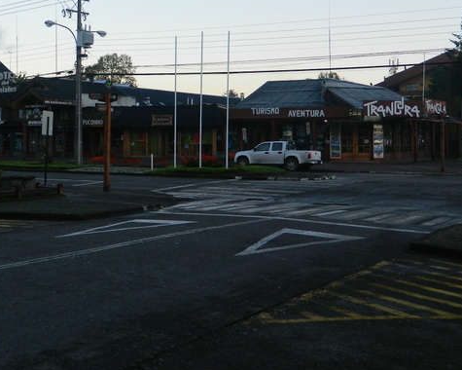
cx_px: 142
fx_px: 697
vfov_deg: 29.3
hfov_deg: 36.2
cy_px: 97
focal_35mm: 51
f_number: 3.2
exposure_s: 1/100
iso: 80
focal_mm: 5.6
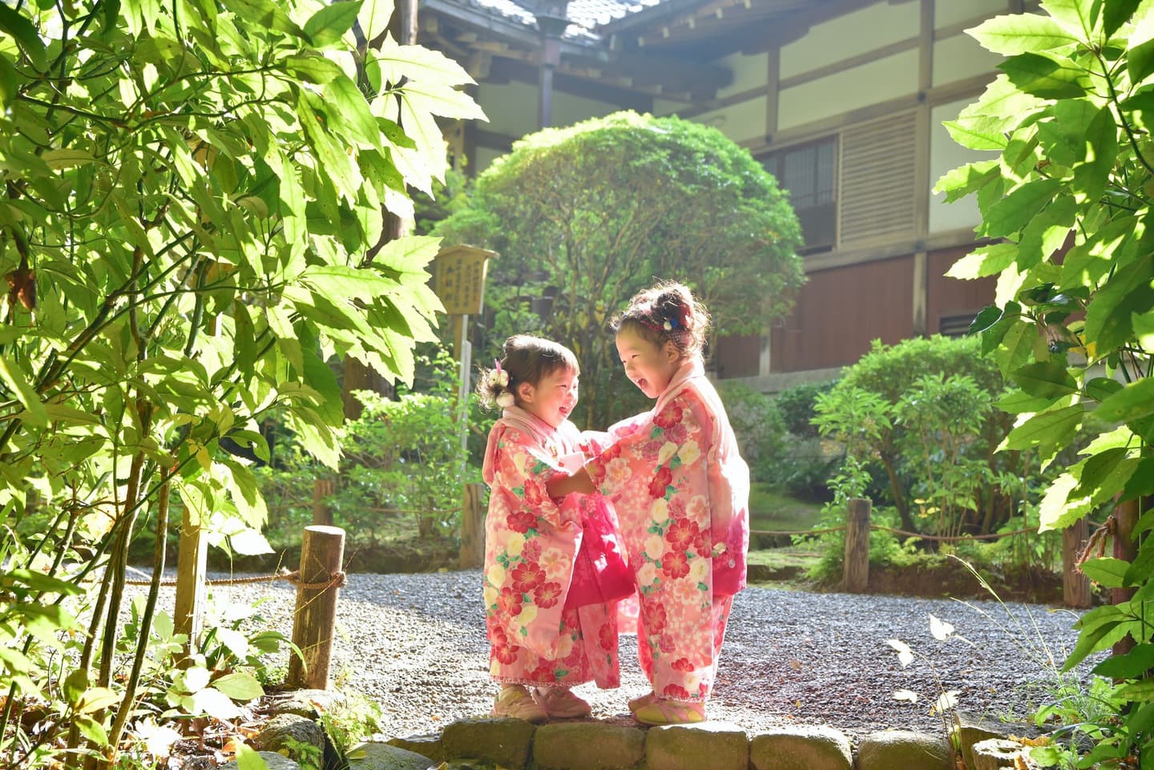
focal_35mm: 52
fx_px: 1667
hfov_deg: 38.2
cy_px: 385
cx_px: 577
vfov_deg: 26.0
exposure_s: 1/320
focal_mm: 52
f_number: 7.1
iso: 2000
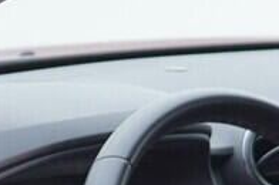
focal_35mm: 265
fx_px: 2050
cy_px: 337
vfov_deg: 5.1
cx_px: -17
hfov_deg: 7.7
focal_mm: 24
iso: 125
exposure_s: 1/40
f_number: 2.8
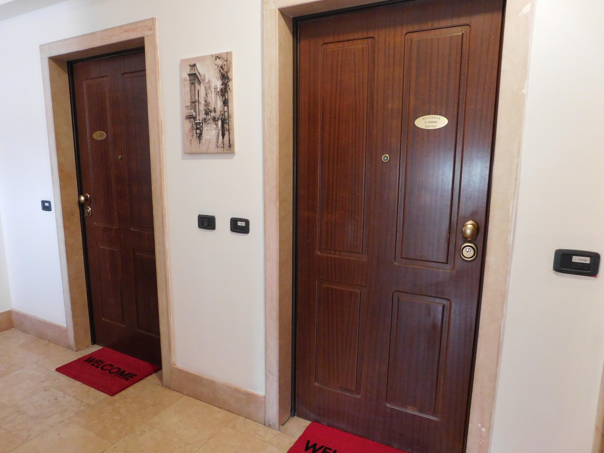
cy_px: 234
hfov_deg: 71.6
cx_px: 290
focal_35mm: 24
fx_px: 419
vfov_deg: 56.8
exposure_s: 1/8
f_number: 3
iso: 400
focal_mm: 4
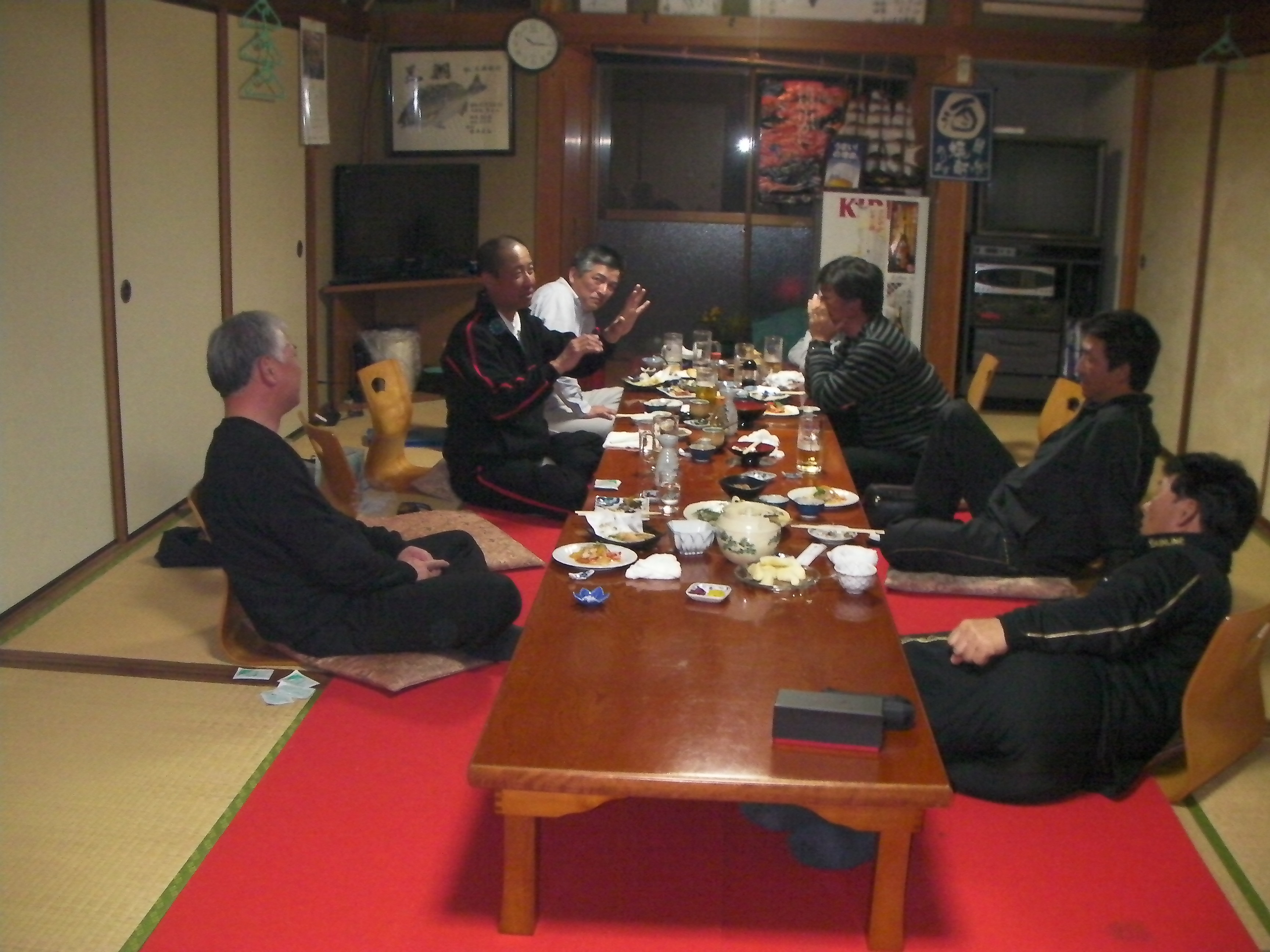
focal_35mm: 38
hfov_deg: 49.0
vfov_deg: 37.7
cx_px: 635
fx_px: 1394
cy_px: 476
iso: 400
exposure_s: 1/30
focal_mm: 6.3
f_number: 3.5
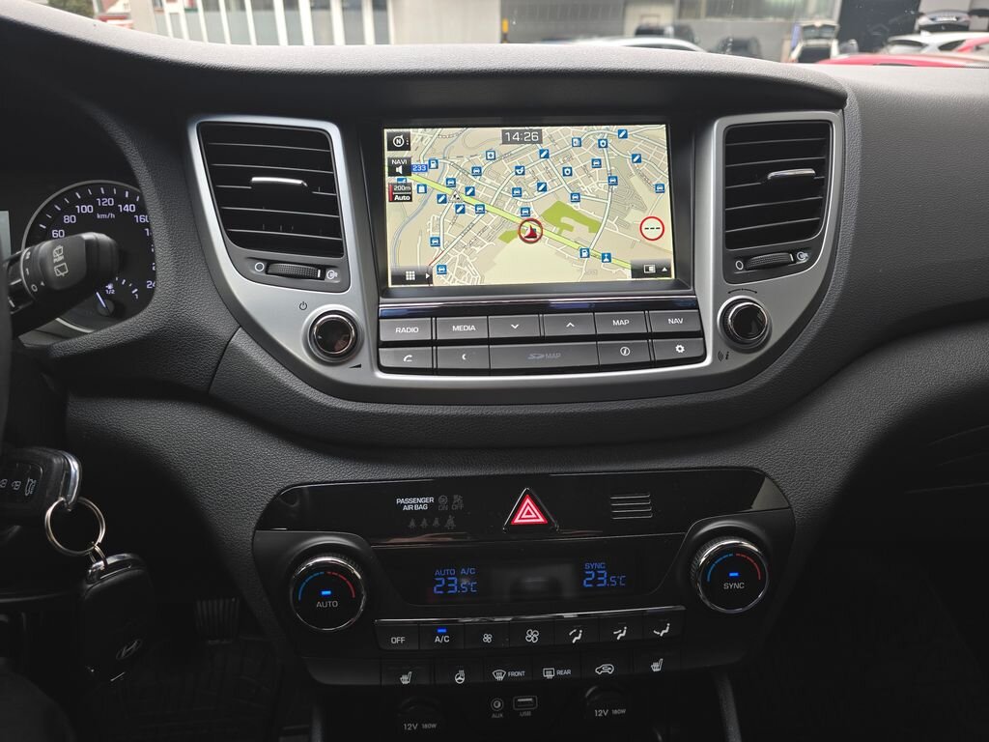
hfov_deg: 73.9
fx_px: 657
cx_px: 494
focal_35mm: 23
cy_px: 371
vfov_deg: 58.9
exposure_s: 1/180
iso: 64
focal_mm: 6.3
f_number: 1.7
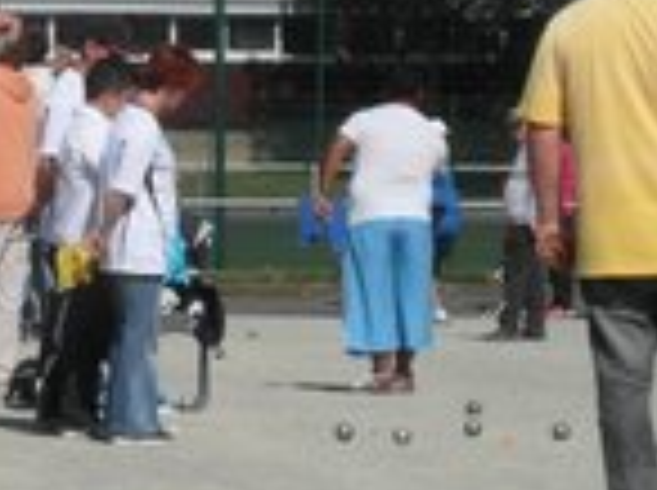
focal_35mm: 395
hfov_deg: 5.0
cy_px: 234
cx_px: -274
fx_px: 7485
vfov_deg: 3.8
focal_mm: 19.5
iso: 80
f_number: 7
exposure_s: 1/350
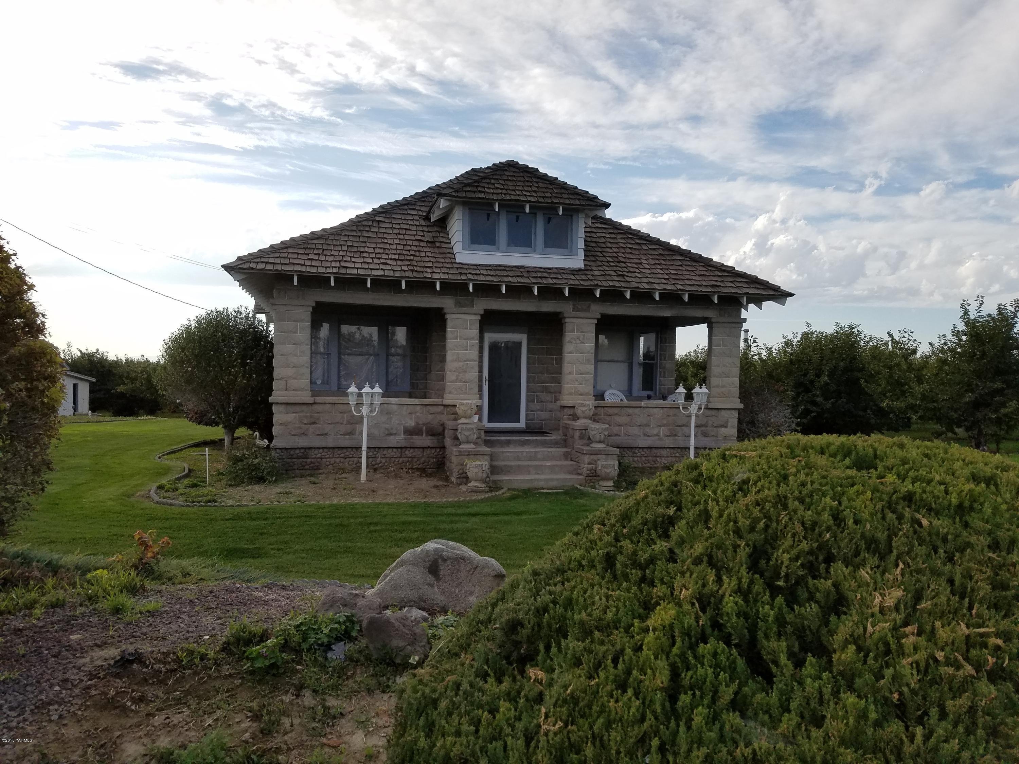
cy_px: 382
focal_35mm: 26
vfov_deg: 53.1
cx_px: 510
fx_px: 765
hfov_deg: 67.3
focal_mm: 4.2
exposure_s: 1/2448
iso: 50
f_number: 1.7
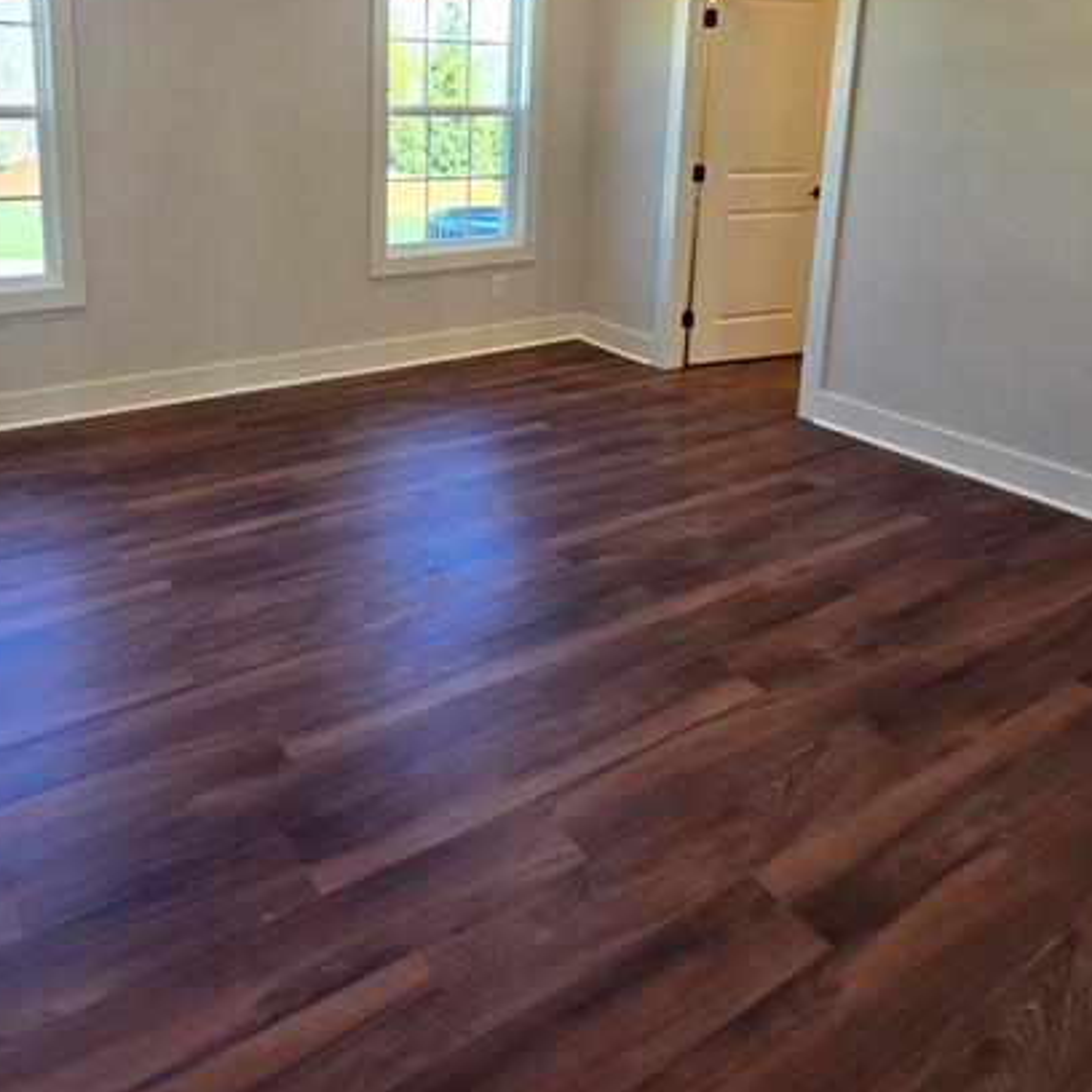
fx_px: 857
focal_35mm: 24
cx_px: 371
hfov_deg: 63.5
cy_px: 260
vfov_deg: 61.0
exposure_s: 1/60
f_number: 2.2
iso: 50
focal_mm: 2.2
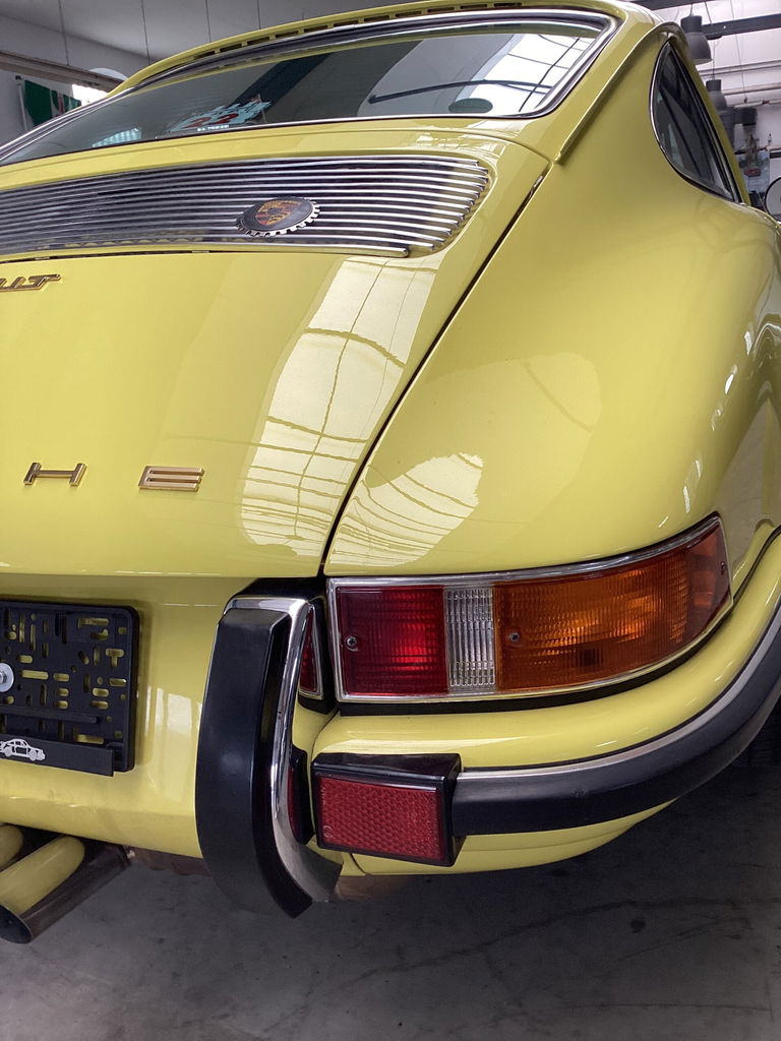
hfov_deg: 45.4
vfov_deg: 58.4
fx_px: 933
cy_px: 520
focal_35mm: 31
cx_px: 390
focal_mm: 3.3
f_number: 2.4
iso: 100
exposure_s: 1/120
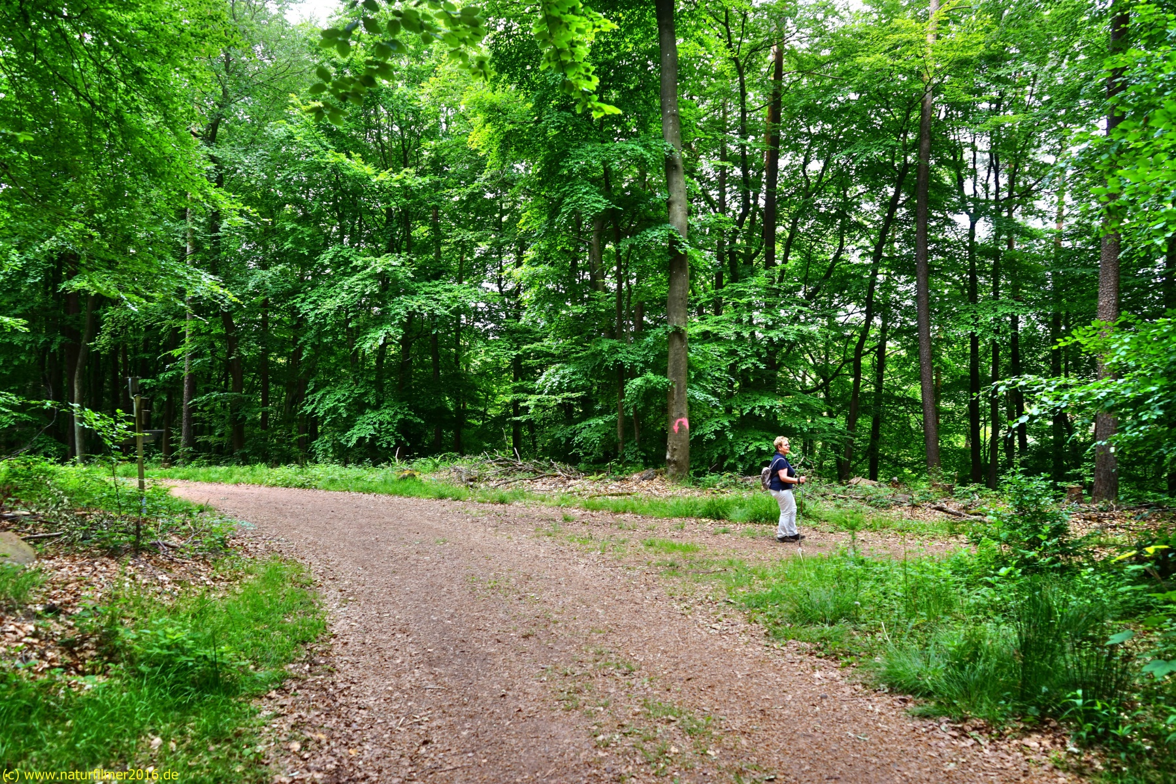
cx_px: 588
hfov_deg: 65.5
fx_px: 915
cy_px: 392
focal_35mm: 28
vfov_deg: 46.4
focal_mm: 28
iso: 100
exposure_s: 1/60
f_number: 4.5
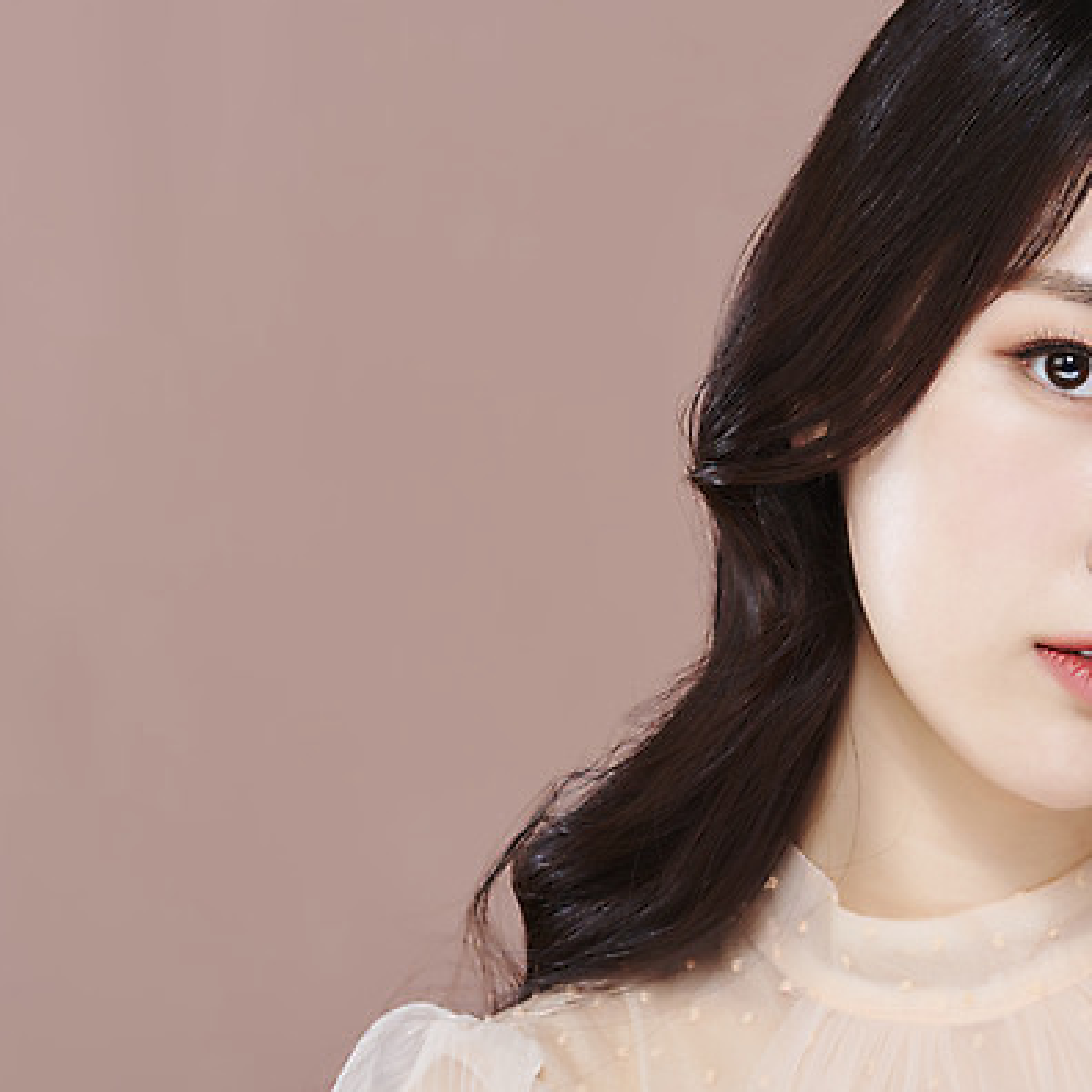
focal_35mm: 135
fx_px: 4818
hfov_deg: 12.9
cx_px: 793
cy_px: 546
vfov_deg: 12.9
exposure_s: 1/125
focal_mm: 105
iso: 64
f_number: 11
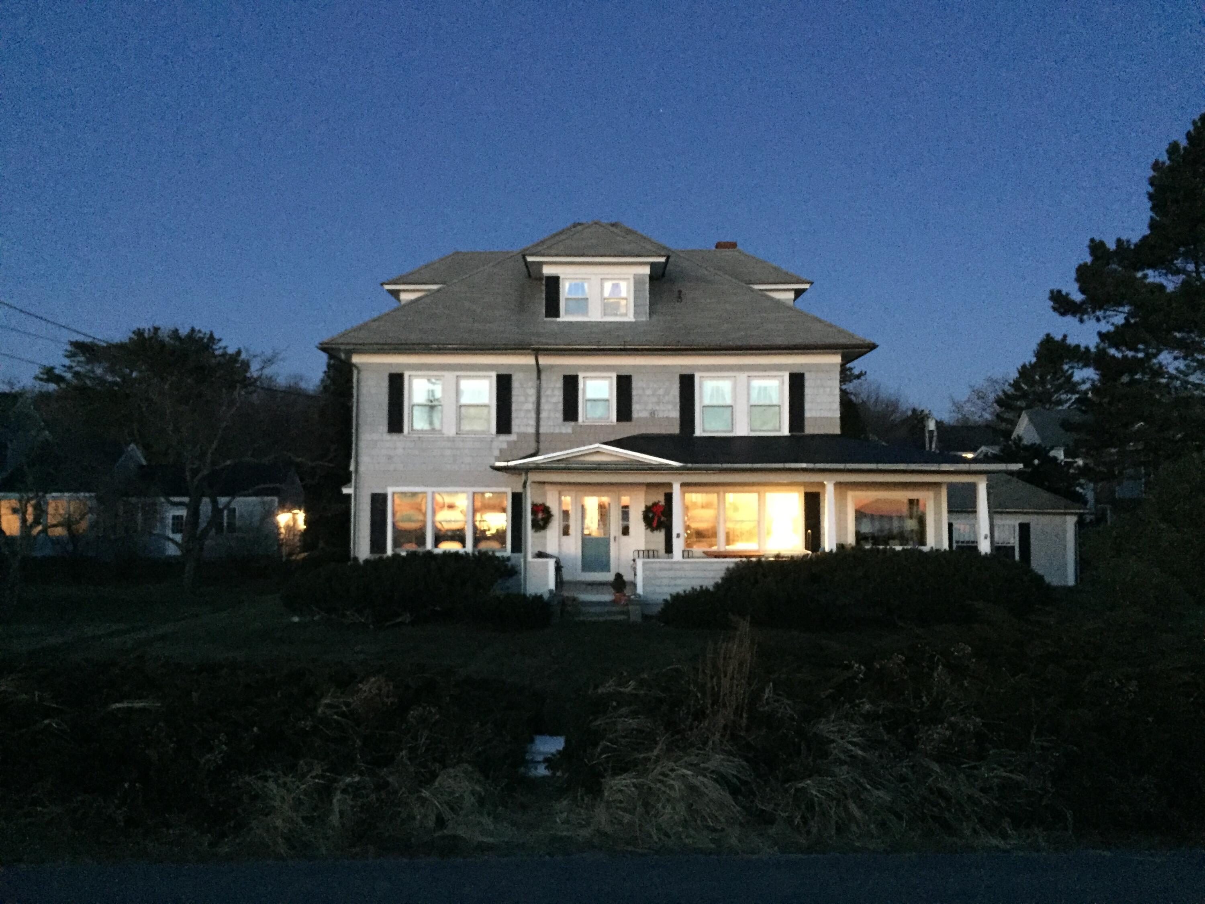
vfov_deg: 48.2
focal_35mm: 29
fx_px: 1010
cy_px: 452
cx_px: 602
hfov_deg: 61.7
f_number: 2.2
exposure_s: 1/15
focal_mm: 4.15
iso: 1250
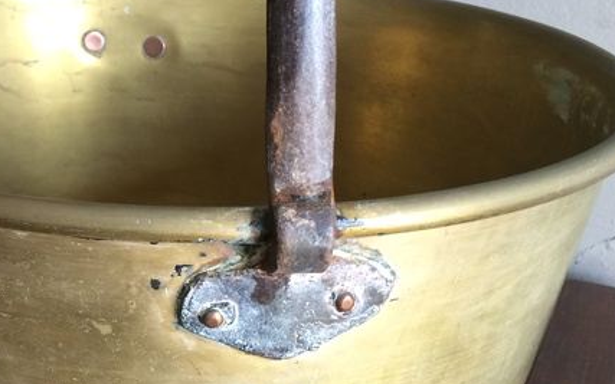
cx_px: 35
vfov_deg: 19.4
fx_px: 1123
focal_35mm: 67
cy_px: 152
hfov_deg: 29.1
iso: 64
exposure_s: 1/30
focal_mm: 4.12
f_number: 2.2
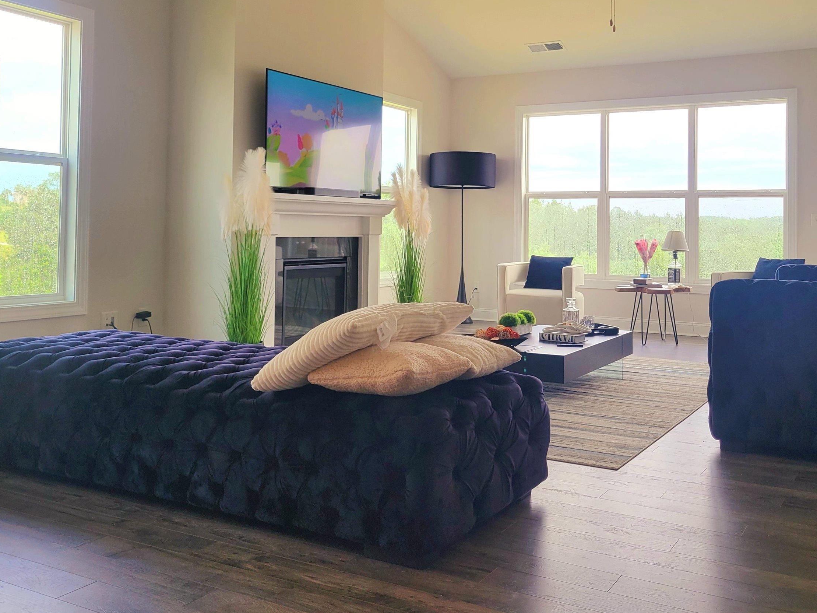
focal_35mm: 36
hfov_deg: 51.3
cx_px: 451
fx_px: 850
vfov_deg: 39.2
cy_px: 205
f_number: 1.8
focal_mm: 5.4
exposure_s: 1/200
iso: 40
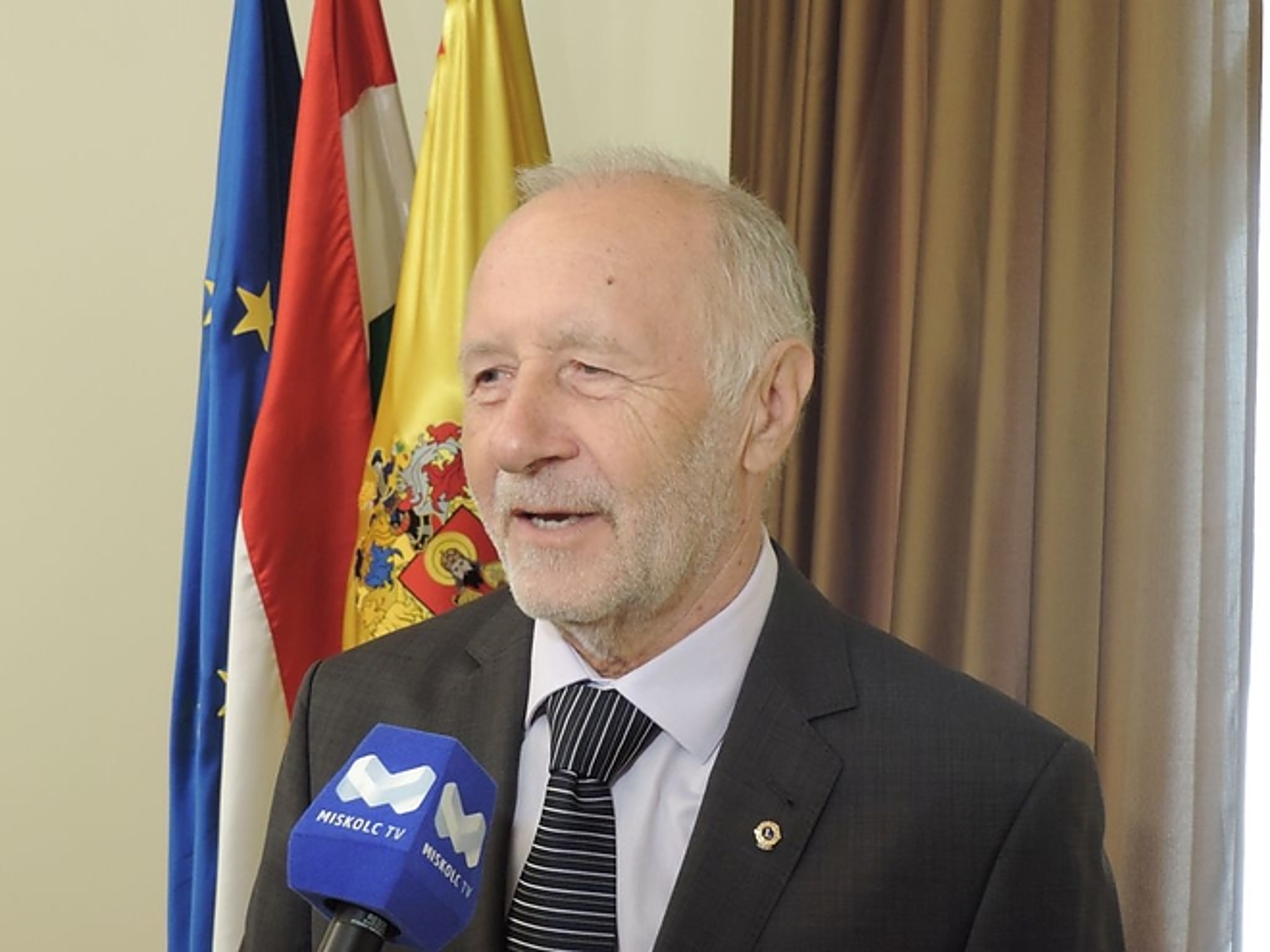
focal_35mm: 55
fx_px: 2018
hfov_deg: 34.9
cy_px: 476
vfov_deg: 26.6
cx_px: 635
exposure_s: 1/15
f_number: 3.7
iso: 400
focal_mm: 9.8
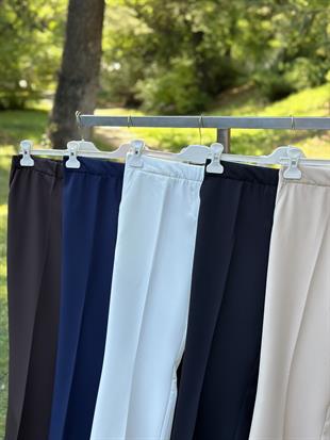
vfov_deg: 39.6
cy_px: 220
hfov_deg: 30.3
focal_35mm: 48
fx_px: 610
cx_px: 165
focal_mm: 6.86
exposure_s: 1/279
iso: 80
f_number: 1.78
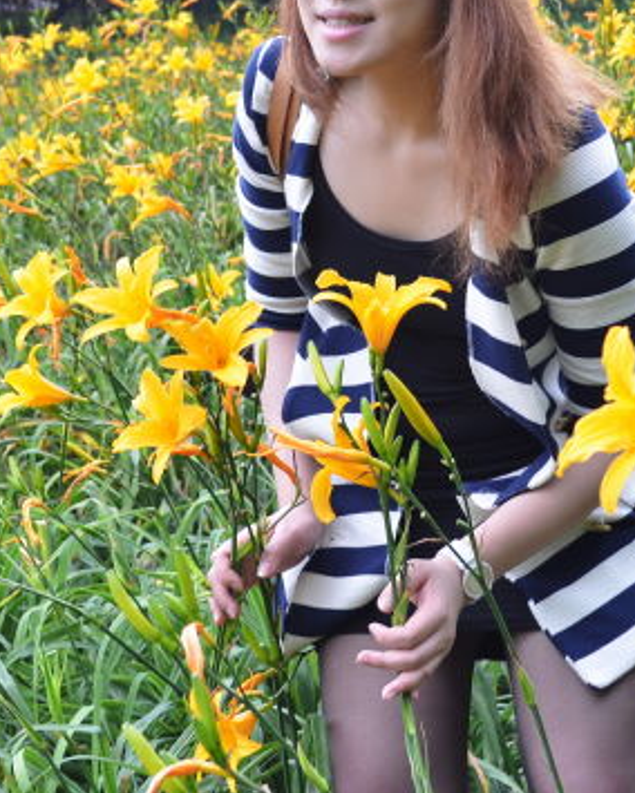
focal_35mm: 86
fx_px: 2020
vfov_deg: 22.1
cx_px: 354
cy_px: 232
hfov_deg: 17.9
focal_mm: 26
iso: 200
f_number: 5.6
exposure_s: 1/80
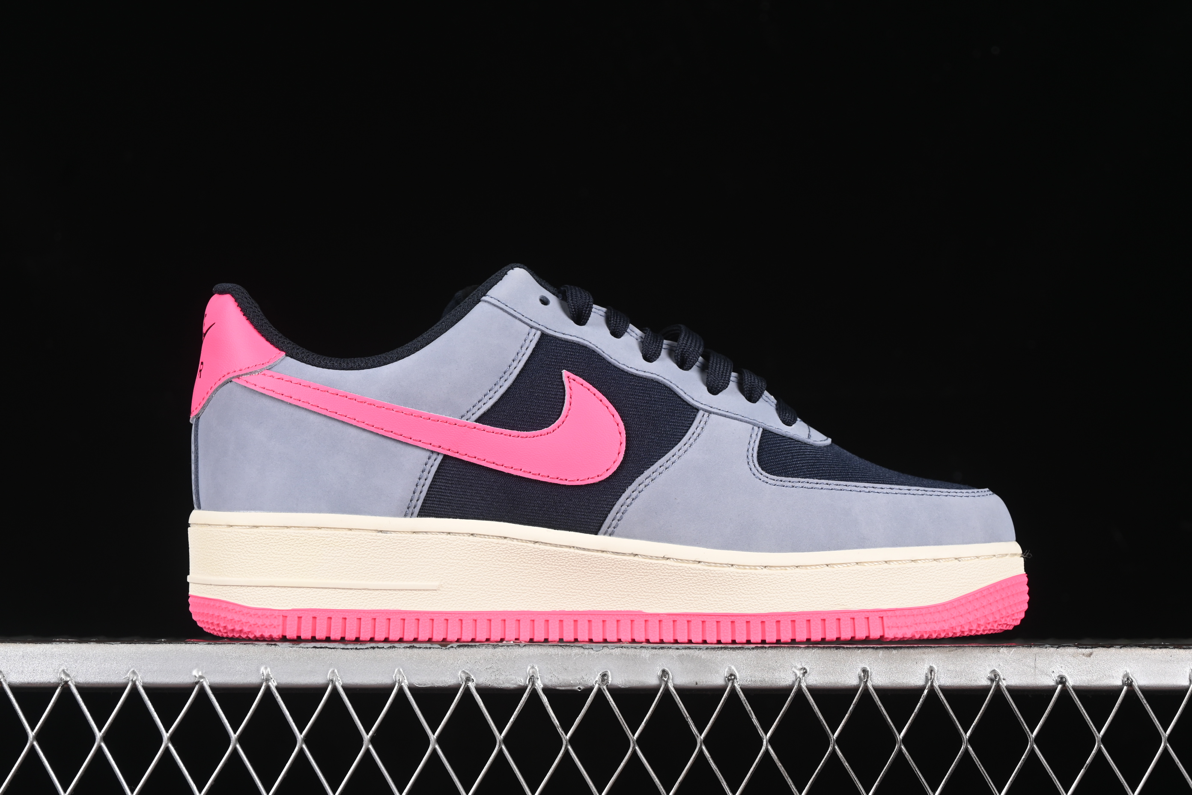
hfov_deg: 27.0
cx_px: 596
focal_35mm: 75
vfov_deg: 18.2
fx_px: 2483
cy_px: 398
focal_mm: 50
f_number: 7.1
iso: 160
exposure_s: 1/60
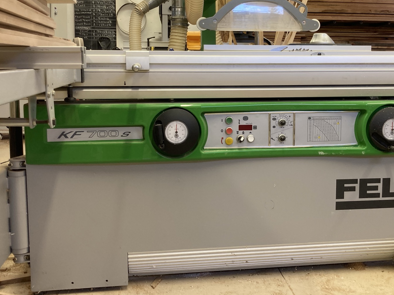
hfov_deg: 44.6
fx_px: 478
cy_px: 119
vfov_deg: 34.2
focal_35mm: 42
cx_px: 230
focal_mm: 3.99
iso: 64
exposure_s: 1/60
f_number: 1.8
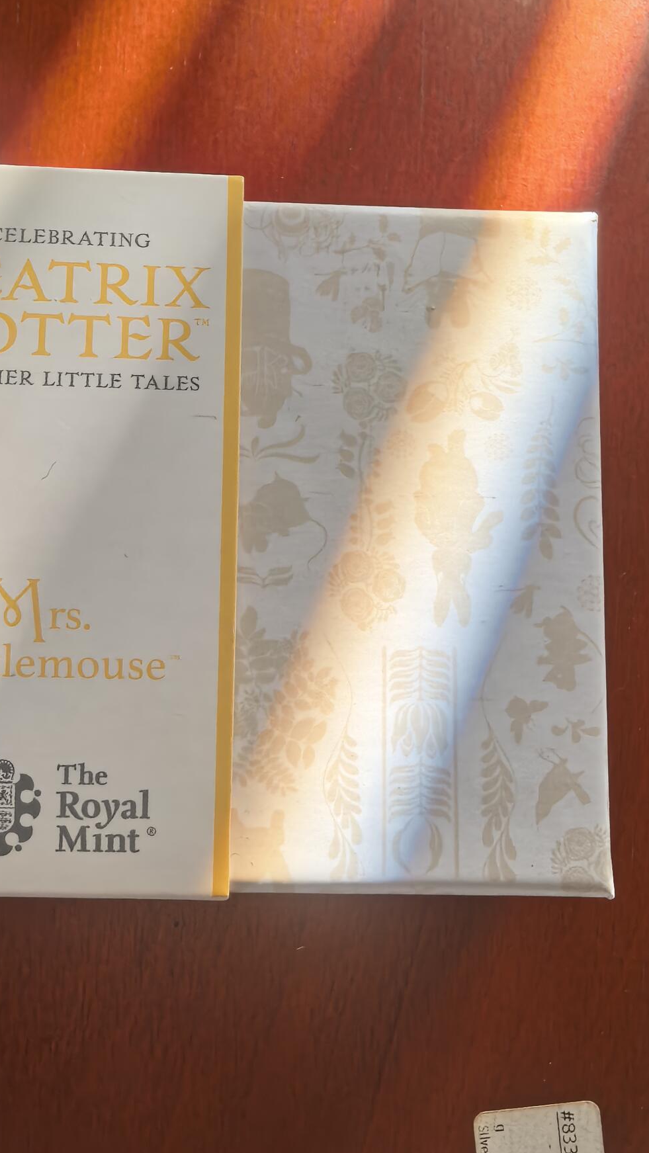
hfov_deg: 42.4
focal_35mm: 27
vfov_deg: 69.9
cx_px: 226
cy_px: 578
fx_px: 826
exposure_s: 1/313
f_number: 2.2
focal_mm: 1.68
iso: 50
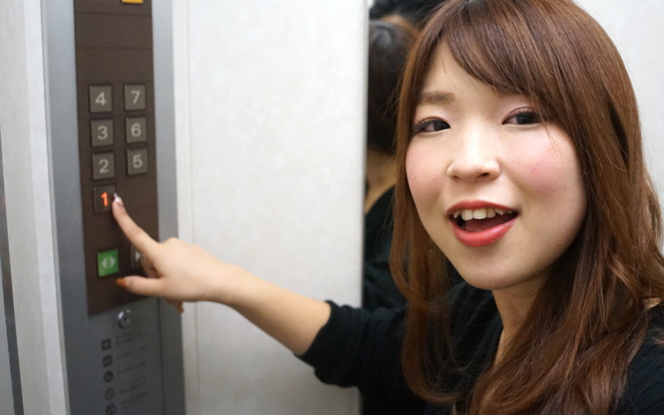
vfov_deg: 29.9
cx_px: 394
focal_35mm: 43
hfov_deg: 46.0
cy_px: 209
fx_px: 778
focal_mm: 35
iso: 6400
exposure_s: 1/80
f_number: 5
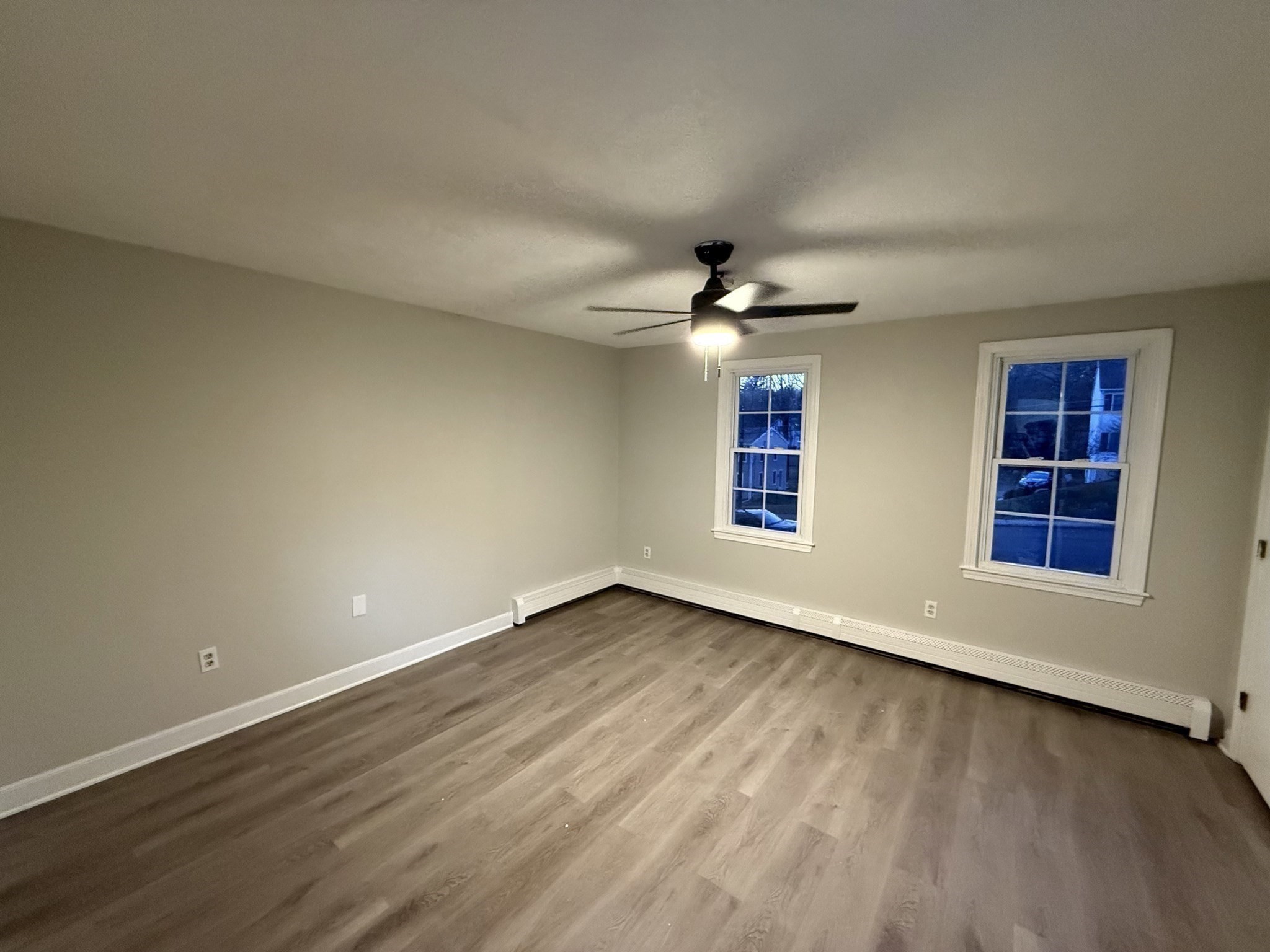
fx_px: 514
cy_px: 476
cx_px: 635
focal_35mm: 14
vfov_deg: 85.7
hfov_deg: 102.1
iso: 800
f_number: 2.2
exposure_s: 1/60
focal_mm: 2.22
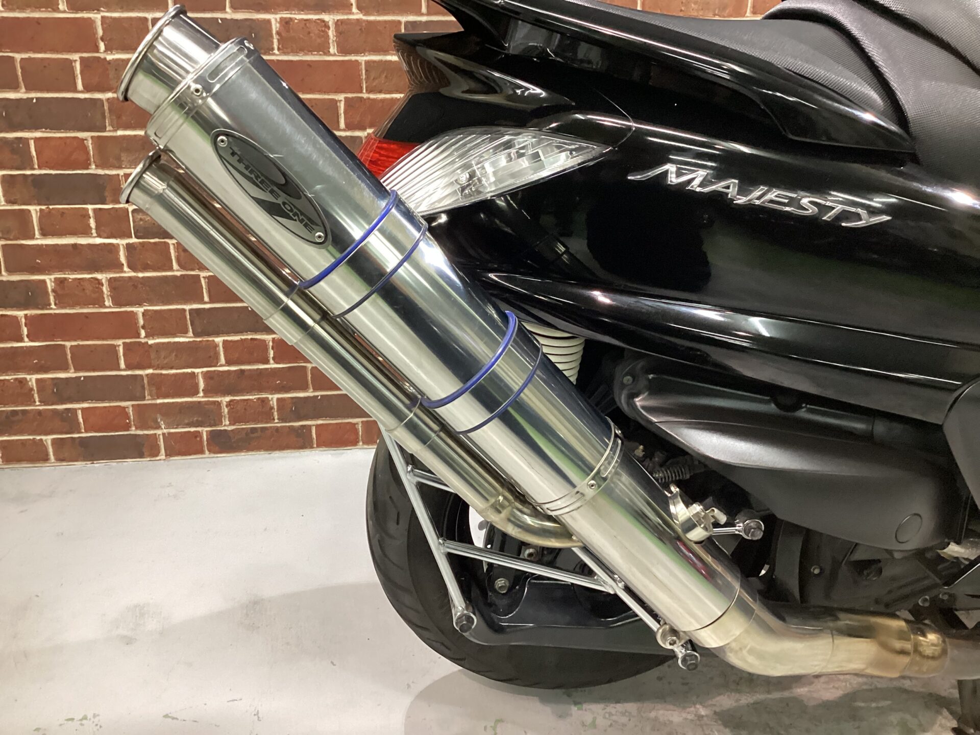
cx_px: 490
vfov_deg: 45.4
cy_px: 368
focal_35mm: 31
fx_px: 878
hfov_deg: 58.4
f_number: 2.4
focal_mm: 3.3
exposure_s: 1/40
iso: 250
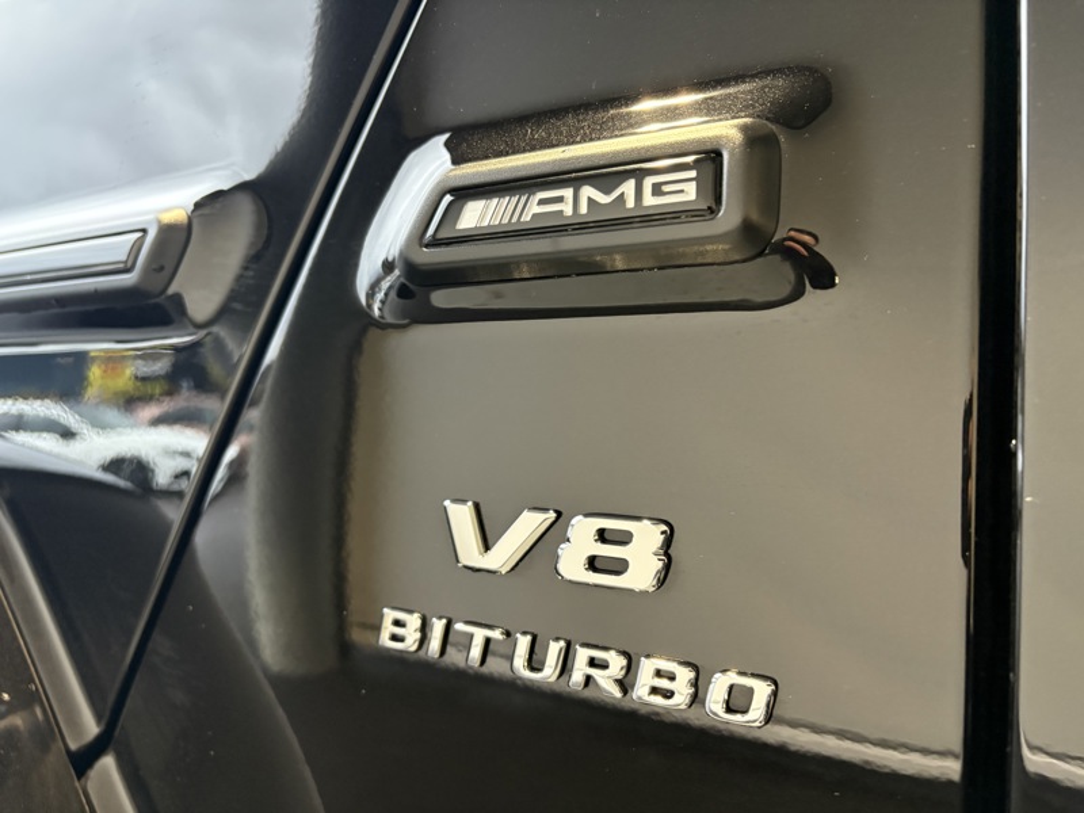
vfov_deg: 53.1
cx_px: 542
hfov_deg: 67.3
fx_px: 814
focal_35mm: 26
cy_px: 406
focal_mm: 5.96
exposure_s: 1/60
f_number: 1.6
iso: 400
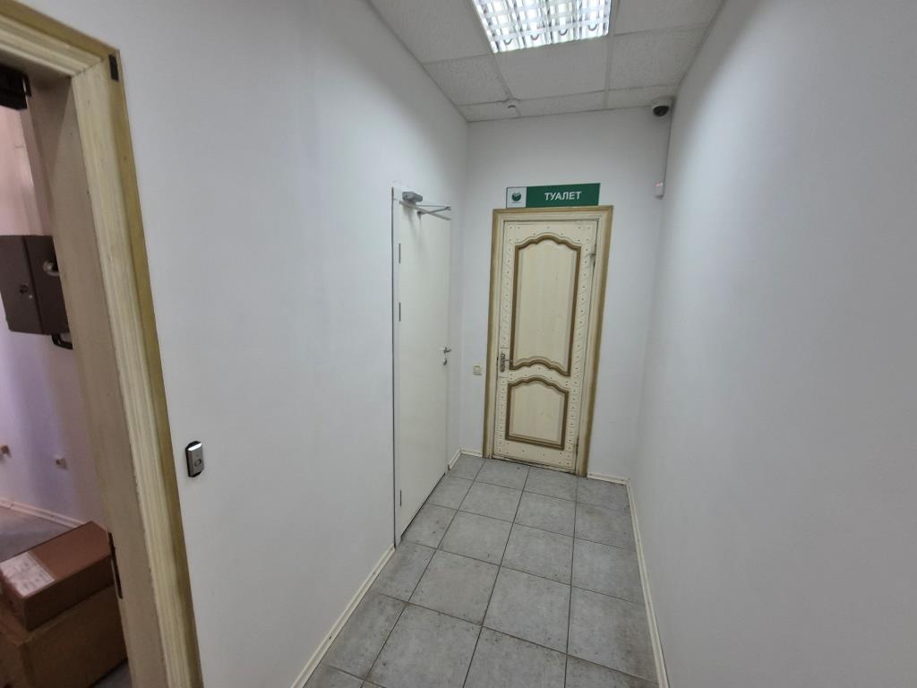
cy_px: 344
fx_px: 344
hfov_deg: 106.2
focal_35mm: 13
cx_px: 458
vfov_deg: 89.9
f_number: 2.2
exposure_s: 1/50
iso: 160
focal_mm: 2.2
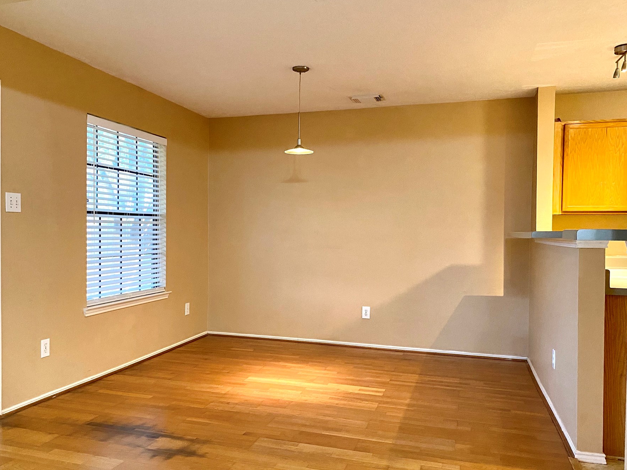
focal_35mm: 30
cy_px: 249
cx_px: 267
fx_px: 543
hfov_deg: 59.7
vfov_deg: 46.8
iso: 500
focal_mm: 4.25
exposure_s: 1/60
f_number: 1.8
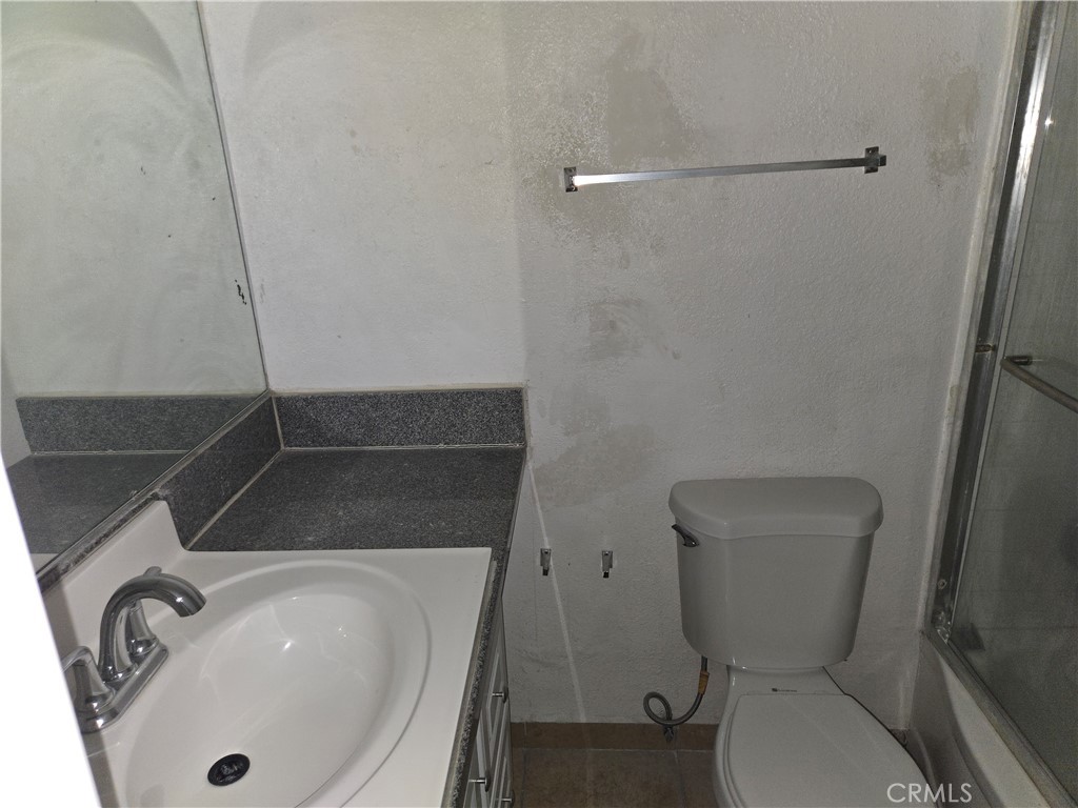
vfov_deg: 58.9
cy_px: 404
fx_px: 716
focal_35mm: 23
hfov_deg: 73.9
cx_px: 539
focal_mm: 5.4
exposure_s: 1/34.2
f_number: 1.8
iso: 100
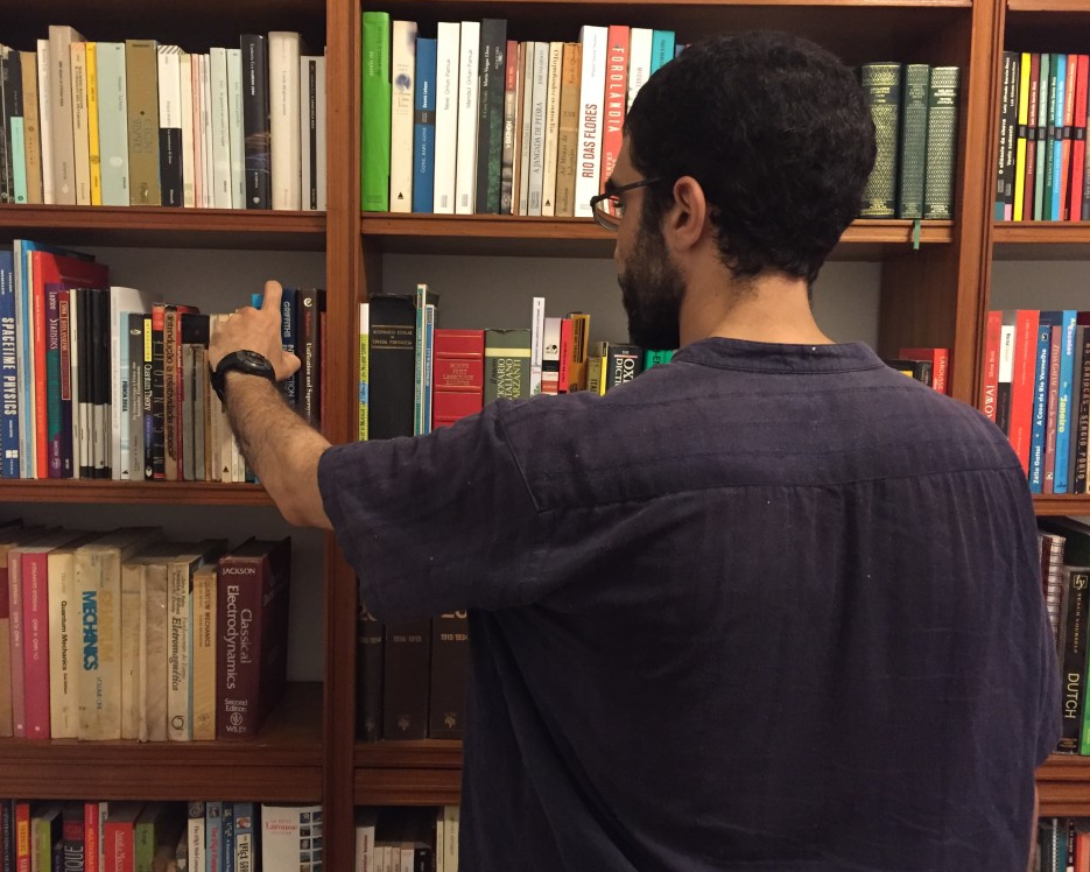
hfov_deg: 57.1
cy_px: 441
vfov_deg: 47.1
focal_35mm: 31
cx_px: 506
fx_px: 1000
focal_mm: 4.15
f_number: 2.2
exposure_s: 1/15
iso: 250
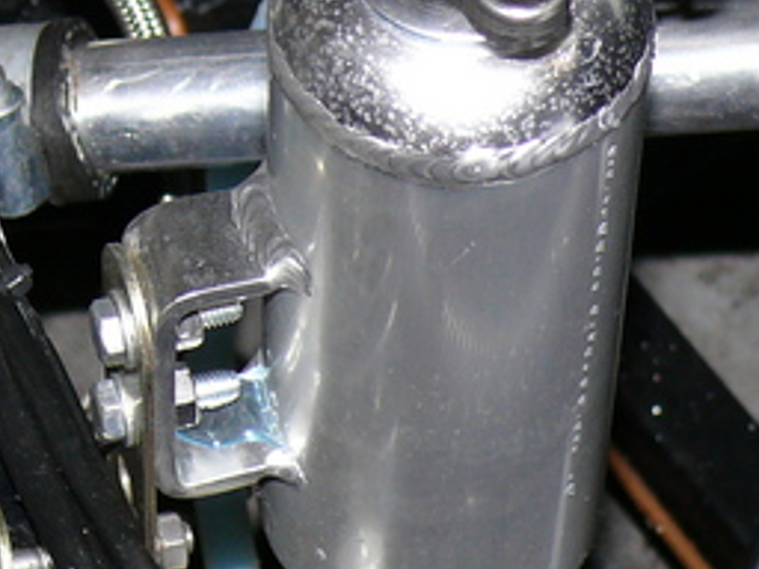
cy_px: 172
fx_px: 5657
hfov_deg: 7.7
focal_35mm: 258
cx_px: 246
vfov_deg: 5.8
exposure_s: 1/30
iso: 100
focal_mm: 13.5
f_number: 3.2
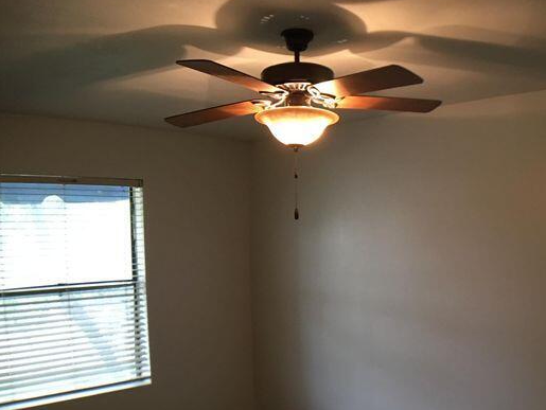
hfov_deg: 39.2
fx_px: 758
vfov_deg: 29.9
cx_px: 364
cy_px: 295
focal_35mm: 48
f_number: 2.2
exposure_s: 1/15
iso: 64
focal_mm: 4.15
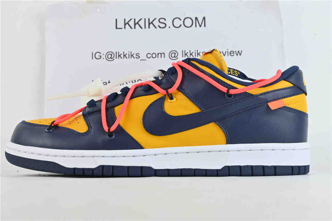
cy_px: 110
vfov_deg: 22.6
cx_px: 166
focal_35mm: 60
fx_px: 553
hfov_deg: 33.4
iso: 1250
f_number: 9
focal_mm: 40
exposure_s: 1/125
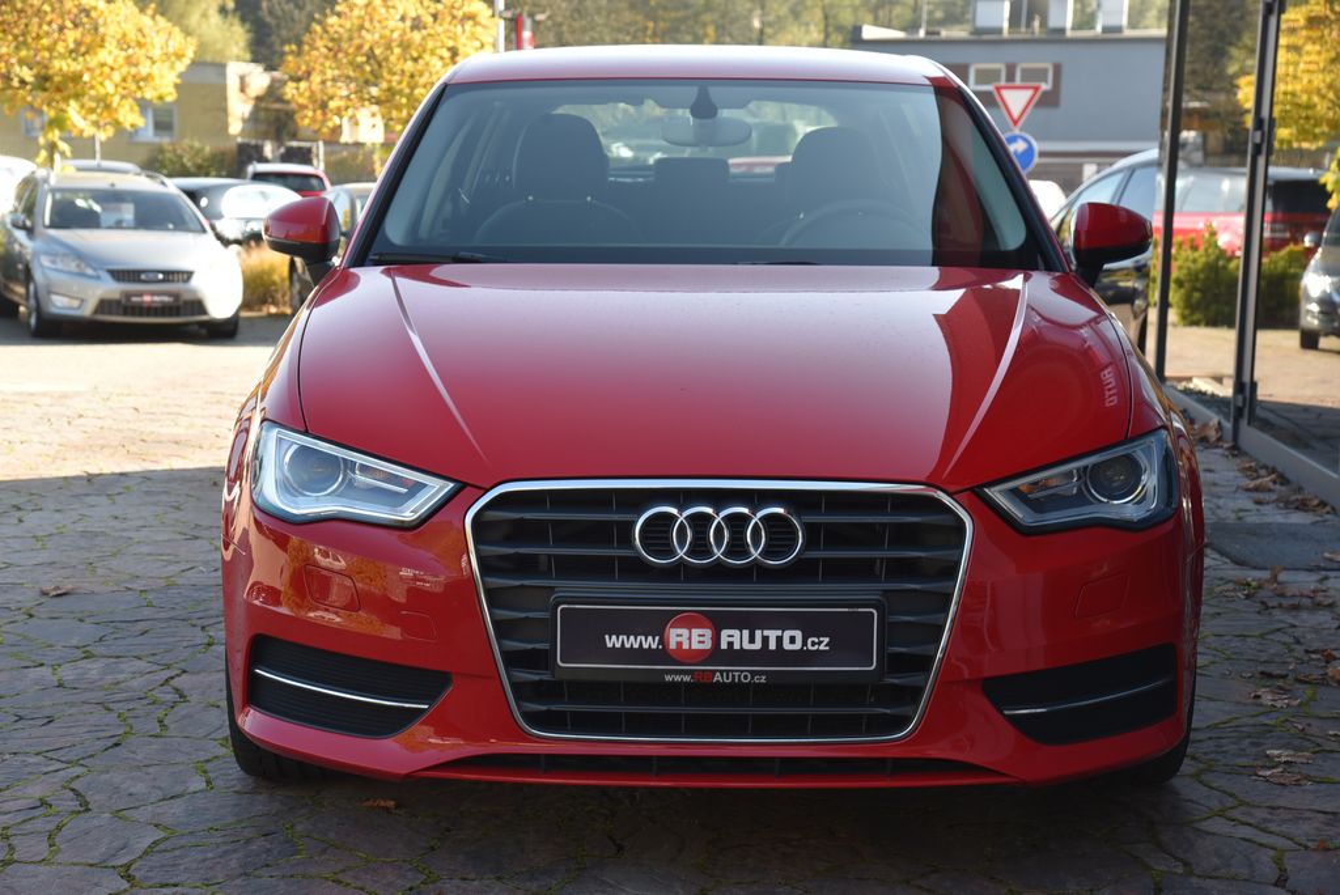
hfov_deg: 30.5
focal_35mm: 66
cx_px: 670
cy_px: 448
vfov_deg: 20.6
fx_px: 2458
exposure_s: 1/200
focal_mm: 66
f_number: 7.1
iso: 500
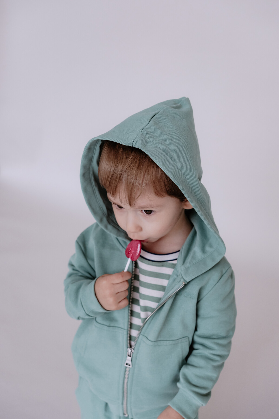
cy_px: 210
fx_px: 581
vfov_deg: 39.6
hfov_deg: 27.0
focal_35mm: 50
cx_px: 140
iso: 800
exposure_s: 1/125
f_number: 3.2
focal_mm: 33
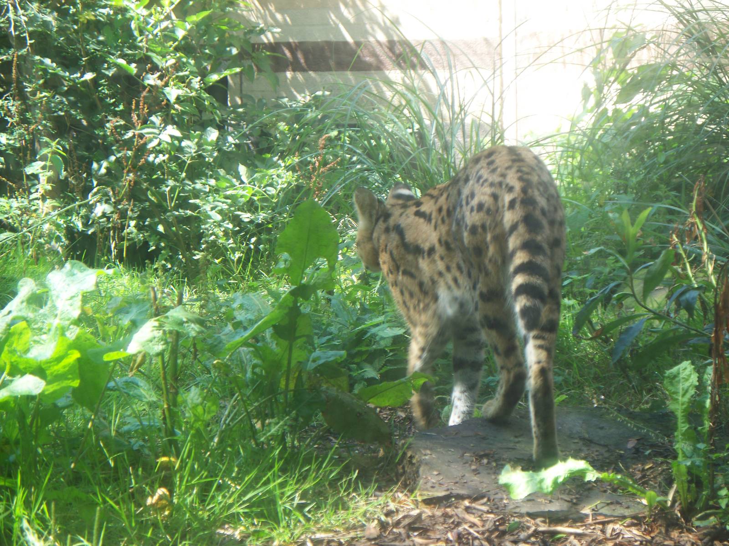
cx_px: 364
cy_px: 273
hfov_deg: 19.1
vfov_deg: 14.4
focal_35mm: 103
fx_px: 2169
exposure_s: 1/50
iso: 80
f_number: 3.8
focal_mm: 22.05
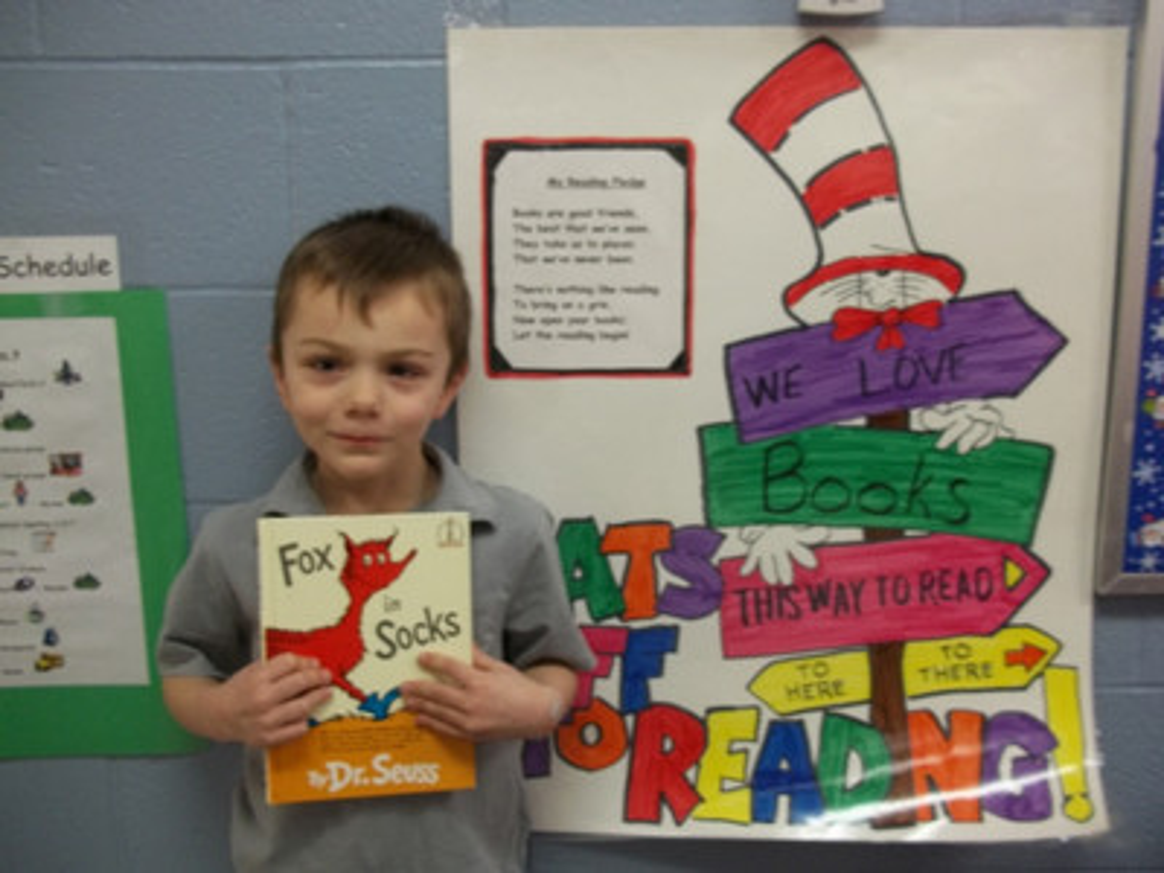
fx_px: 1211
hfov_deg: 51.4
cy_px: 436
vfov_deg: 39.7
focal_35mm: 36
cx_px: 582
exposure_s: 1/25
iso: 160
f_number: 3.1
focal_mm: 6.5
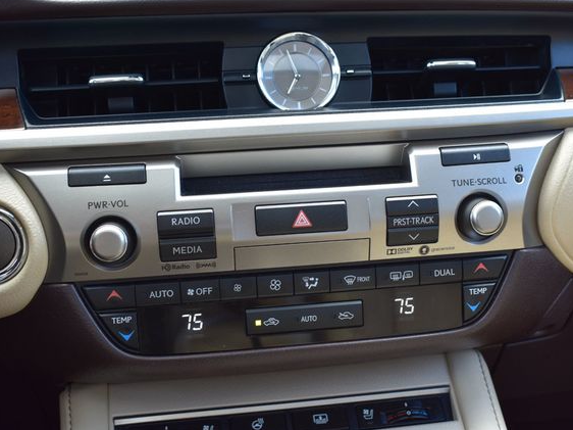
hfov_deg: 41.2
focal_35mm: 46
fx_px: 761
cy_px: 217
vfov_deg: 31.5
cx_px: 308
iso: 400
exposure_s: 1/20
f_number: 6.3
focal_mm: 28
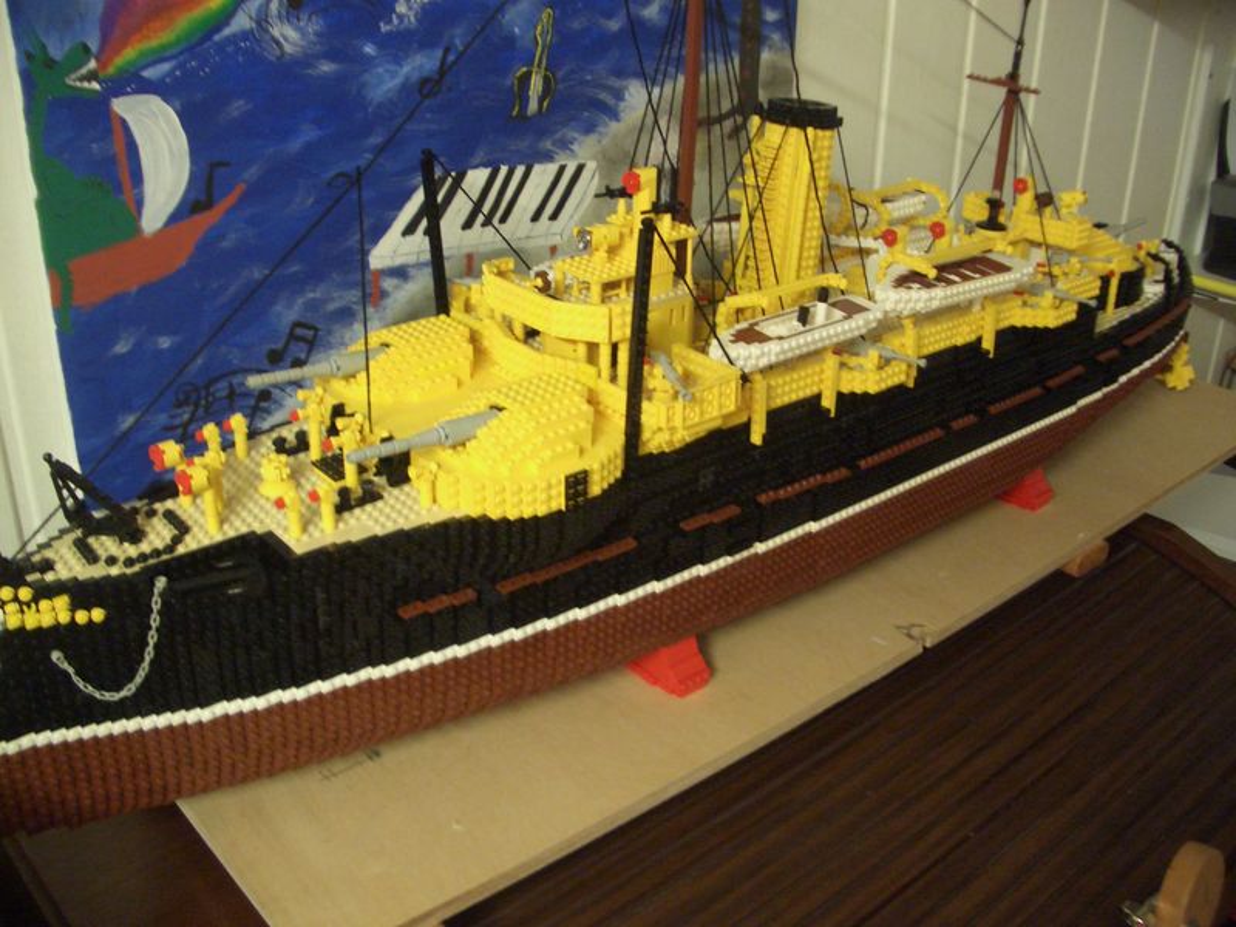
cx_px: 618
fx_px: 1250
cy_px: 464
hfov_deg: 52.6
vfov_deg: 40.7
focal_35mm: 35
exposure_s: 1/8
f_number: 2.6
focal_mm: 5.8
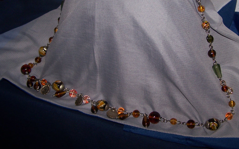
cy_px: 39
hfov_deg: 37.4
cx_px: 139
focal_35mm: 54
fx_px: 352
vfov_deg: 23.8
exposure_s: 1/60
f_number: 2.8
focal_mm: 6.3
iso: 80
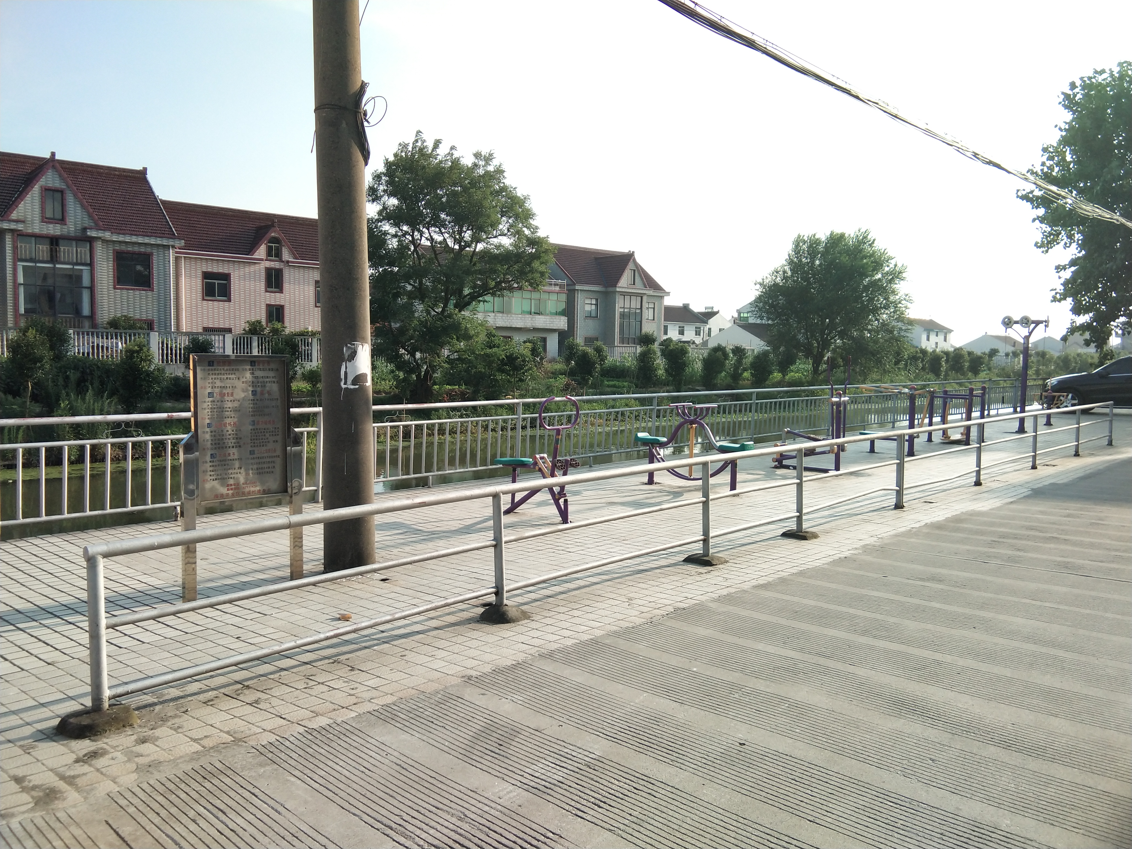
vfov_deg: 45.4
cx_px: 566
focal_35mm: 31
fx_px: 1014
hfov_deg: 58.4
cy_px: 424
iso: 50
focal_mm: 3.69
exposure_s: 1/521
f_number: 2.2
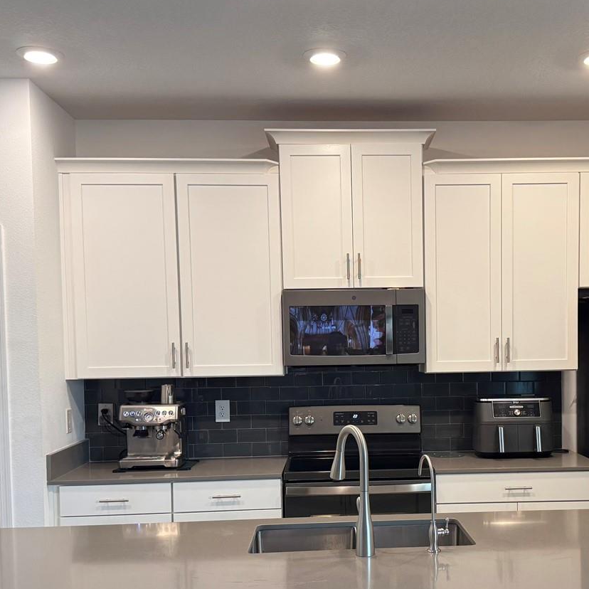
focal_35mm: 41
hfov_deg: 40.5
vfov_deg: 40.5
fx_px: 789
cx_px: 385
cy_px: 383
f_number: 1.78
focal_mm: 6.76
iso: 160
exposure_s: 1/120
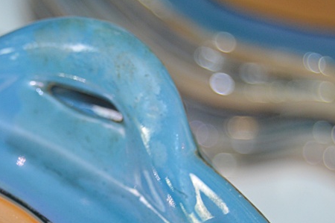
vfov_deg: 8.5
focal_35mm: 160
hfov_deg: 12.7
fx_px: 1487
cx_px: 18
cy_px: 199
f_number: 5.3
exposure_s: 1/60
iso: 720
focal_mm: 48
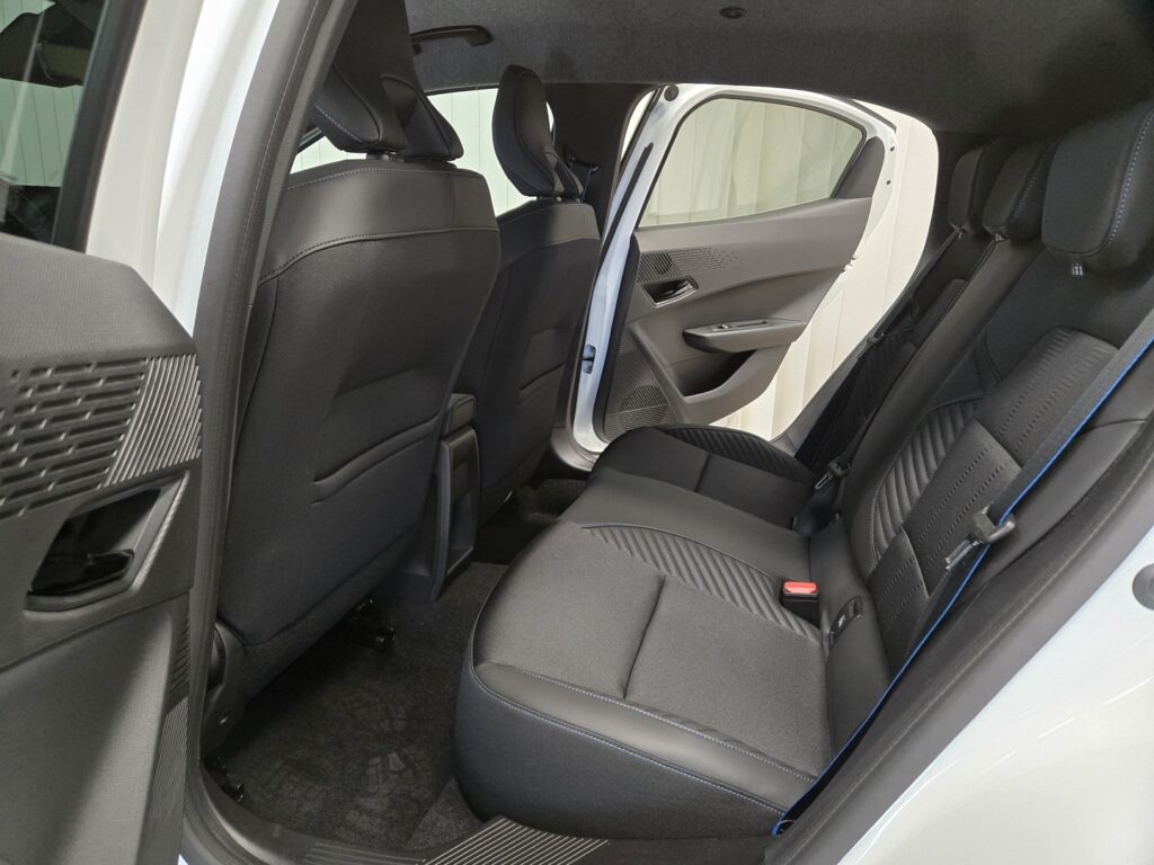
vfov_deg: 58.9
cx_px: 577
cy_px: 432
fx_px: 767
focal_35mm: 23
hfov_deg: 73.9
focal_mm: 5.4
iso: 1000
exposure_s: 1/100
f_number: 1.8
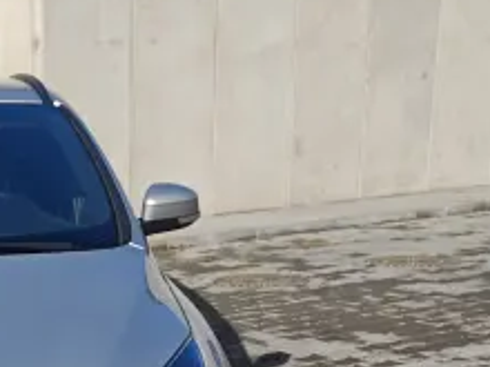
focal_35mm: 67
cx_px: -100
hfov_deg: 25.9
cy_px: 376
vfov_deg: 21.1
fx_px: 948
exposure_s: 1/1442
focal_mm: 8.72
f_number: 2
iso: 50
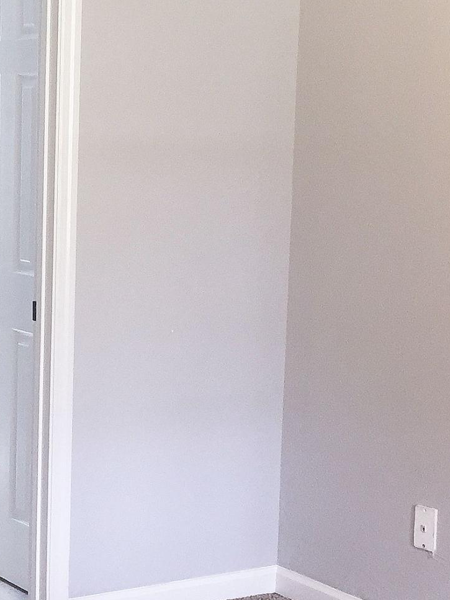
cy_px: 376
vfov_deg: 21.7
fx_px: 1560
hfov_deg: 16.2
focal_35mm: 90
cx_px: 58
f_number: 2.2
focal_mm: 4.15
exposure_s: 1/30
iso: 64
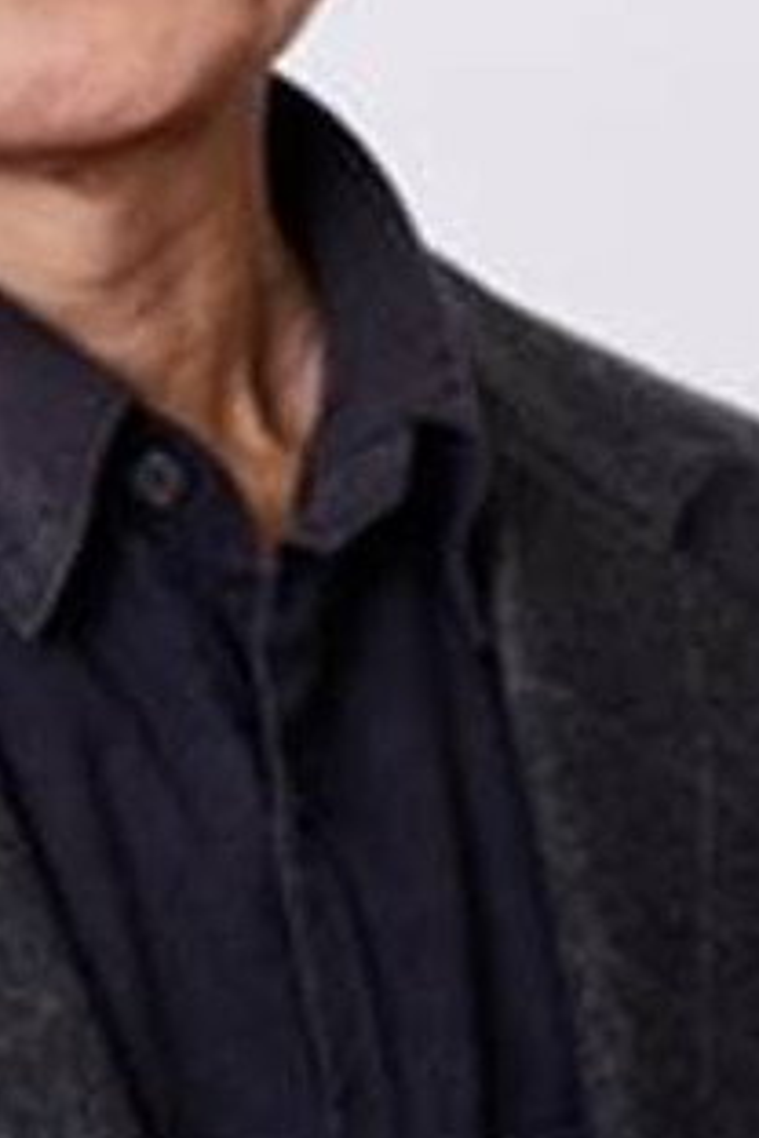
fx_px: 22831
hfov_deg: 1.9
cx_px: 26
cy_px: -77
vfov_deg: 2.9
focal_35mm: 722
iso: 200
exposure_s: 1/125
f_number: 5.6
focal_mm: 200
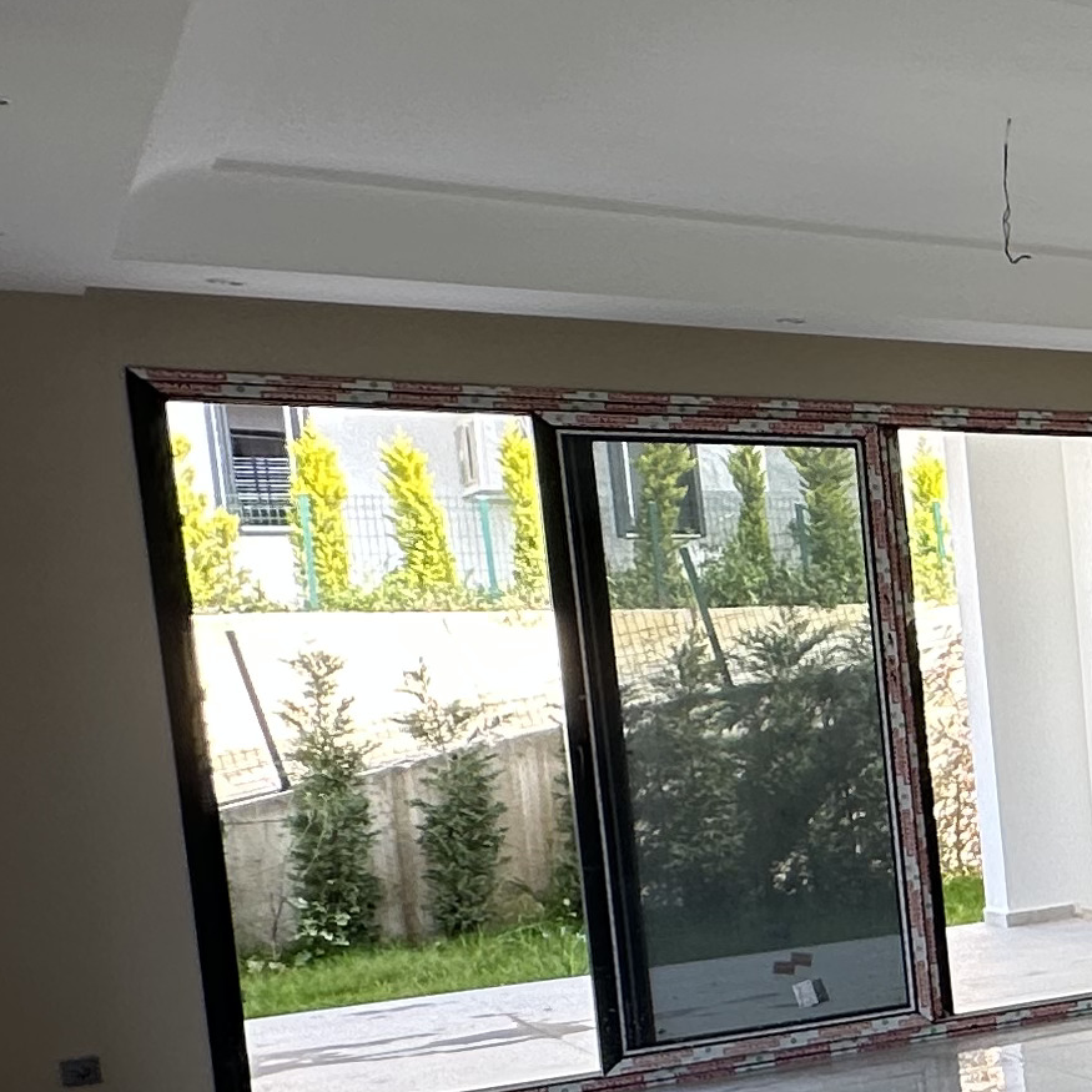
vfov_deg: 29.6
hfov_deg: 20.7
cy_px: 812
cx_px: 1976
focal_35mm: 57
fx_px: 2034
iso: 40
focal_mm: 2.22
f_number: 2.2
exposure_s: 1/100
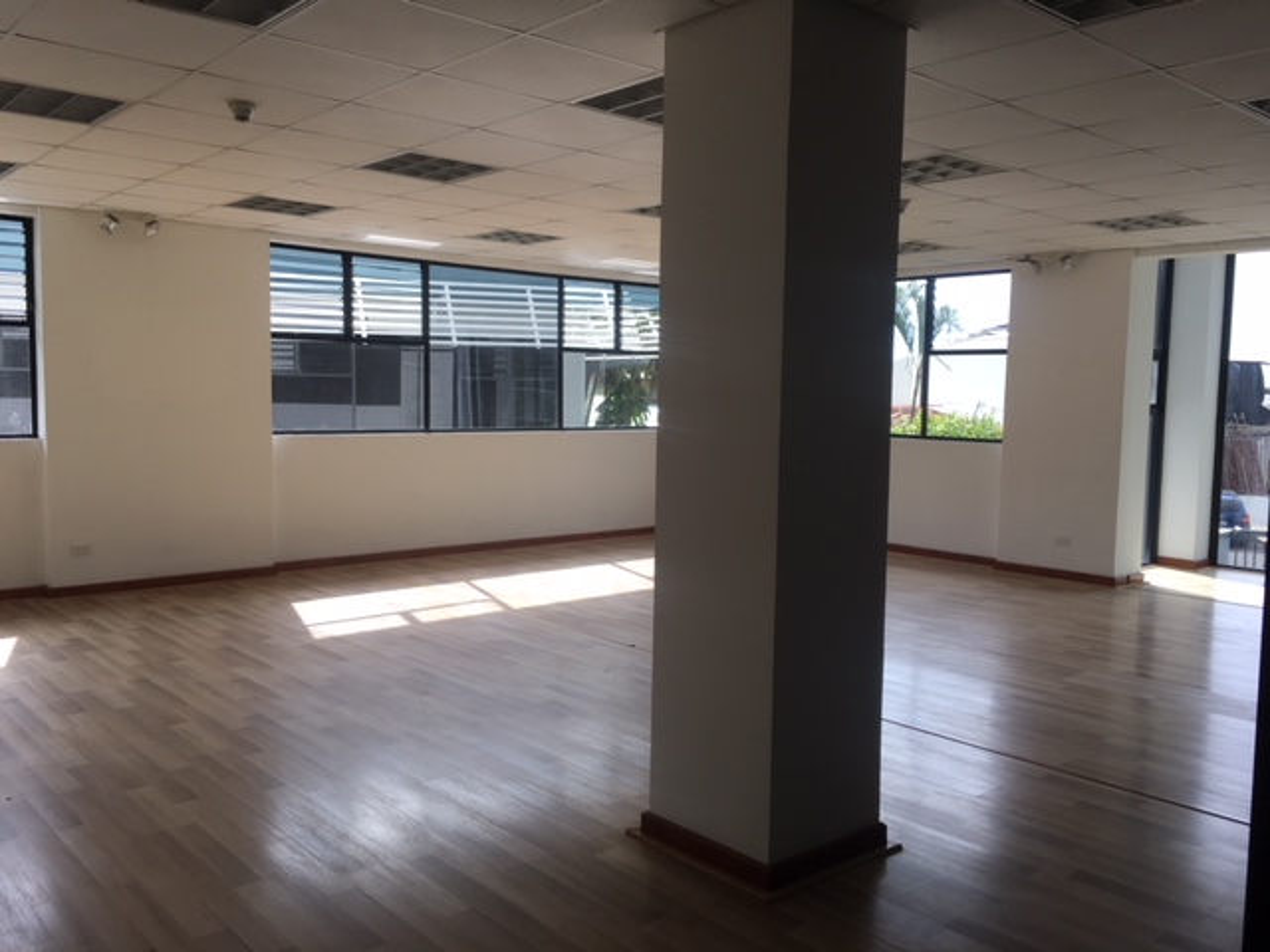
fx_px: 1064
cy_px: 476
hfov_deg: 61.7
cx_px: 635
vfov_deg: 48.2
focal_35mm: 29
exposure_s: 1/120
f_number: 2.2
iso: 25
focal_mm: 4.15
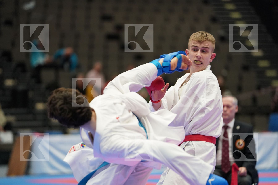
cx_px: 139
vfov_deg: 7.1
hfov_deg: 10.6
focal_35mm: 194
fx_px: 1498
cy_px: 92
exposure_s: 1/1000
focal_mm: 194
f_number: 2.8
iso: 3200
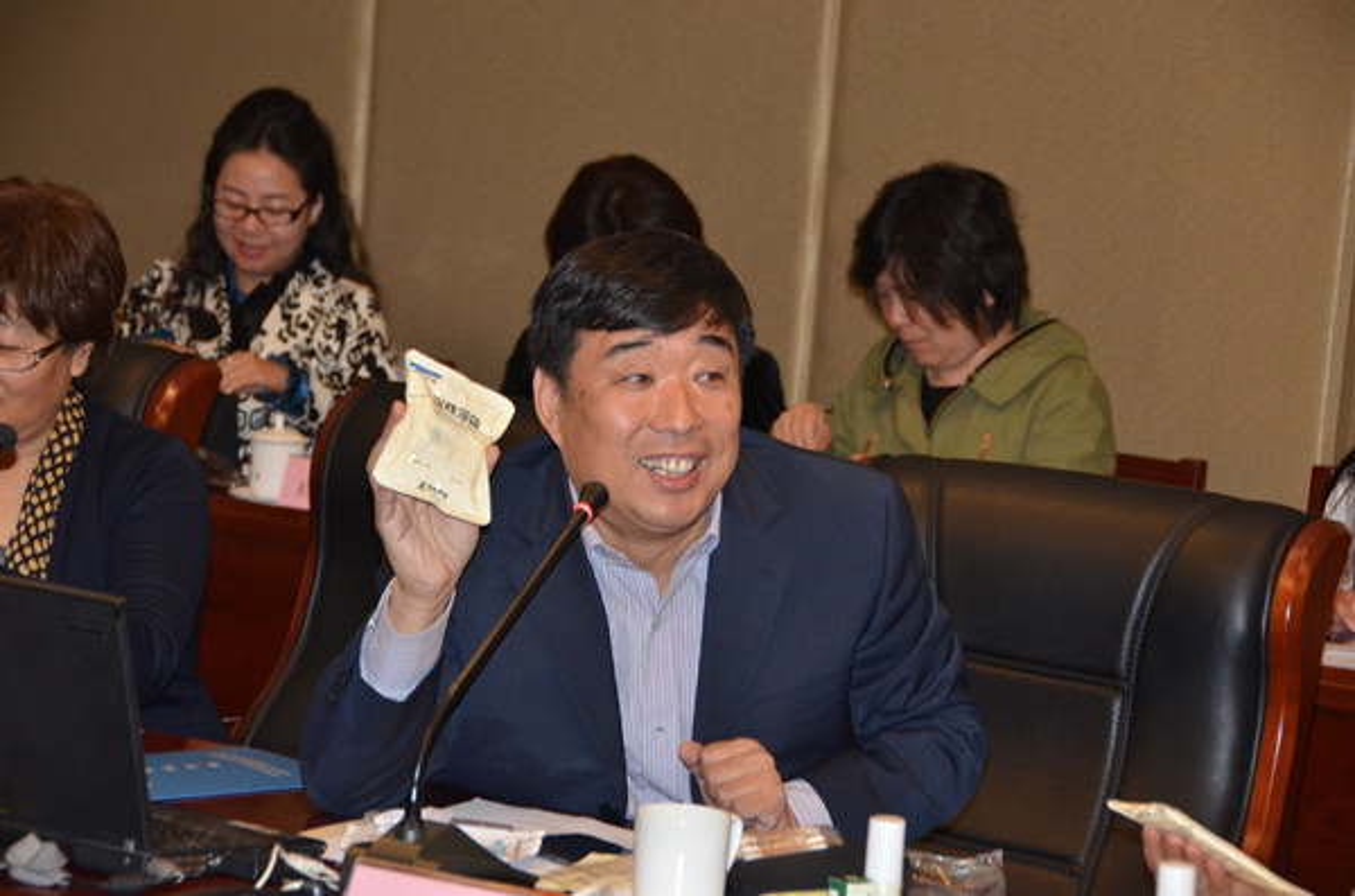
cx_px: 678
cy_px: 448
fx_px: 4224
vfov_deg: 12.1
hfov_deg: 18.2
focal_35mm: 112
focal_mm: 75
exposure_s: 1/60
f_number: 5
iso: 800
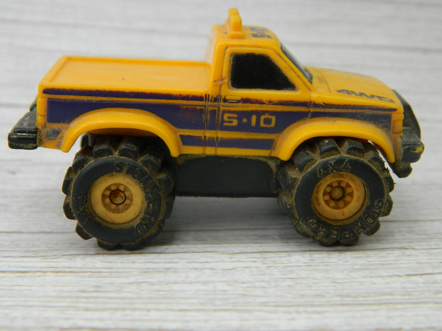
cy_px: 166
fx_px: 894
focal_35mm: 70
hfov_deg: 27.8
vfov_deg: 21.0
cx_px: 221
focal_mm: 12.6
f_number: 4
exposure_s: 1/50
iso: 80
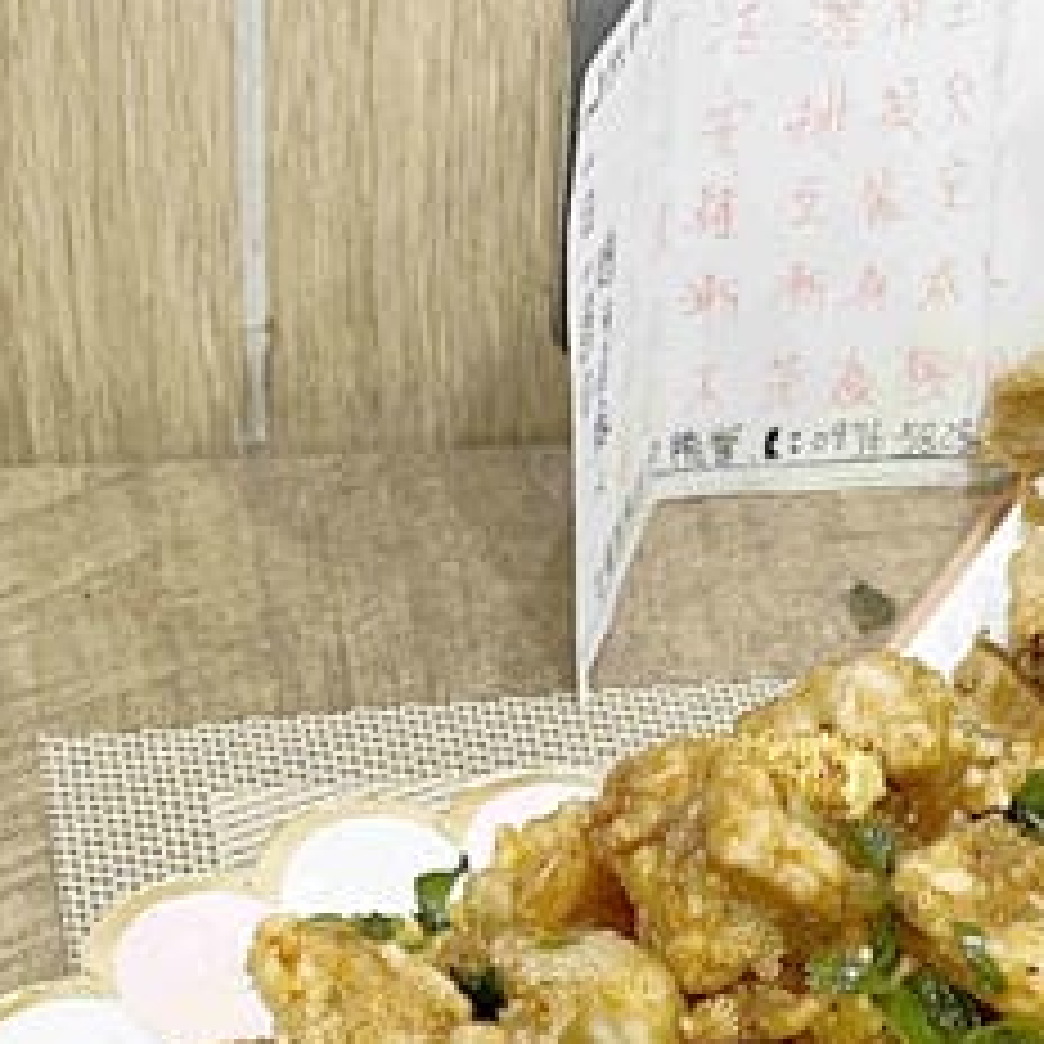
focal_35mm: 119
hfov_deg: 14.6
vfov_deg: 14.0
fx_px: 4060
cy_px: 1436
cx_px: 774
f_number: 1.5
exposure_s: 1/60
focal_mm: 5.7
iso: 125
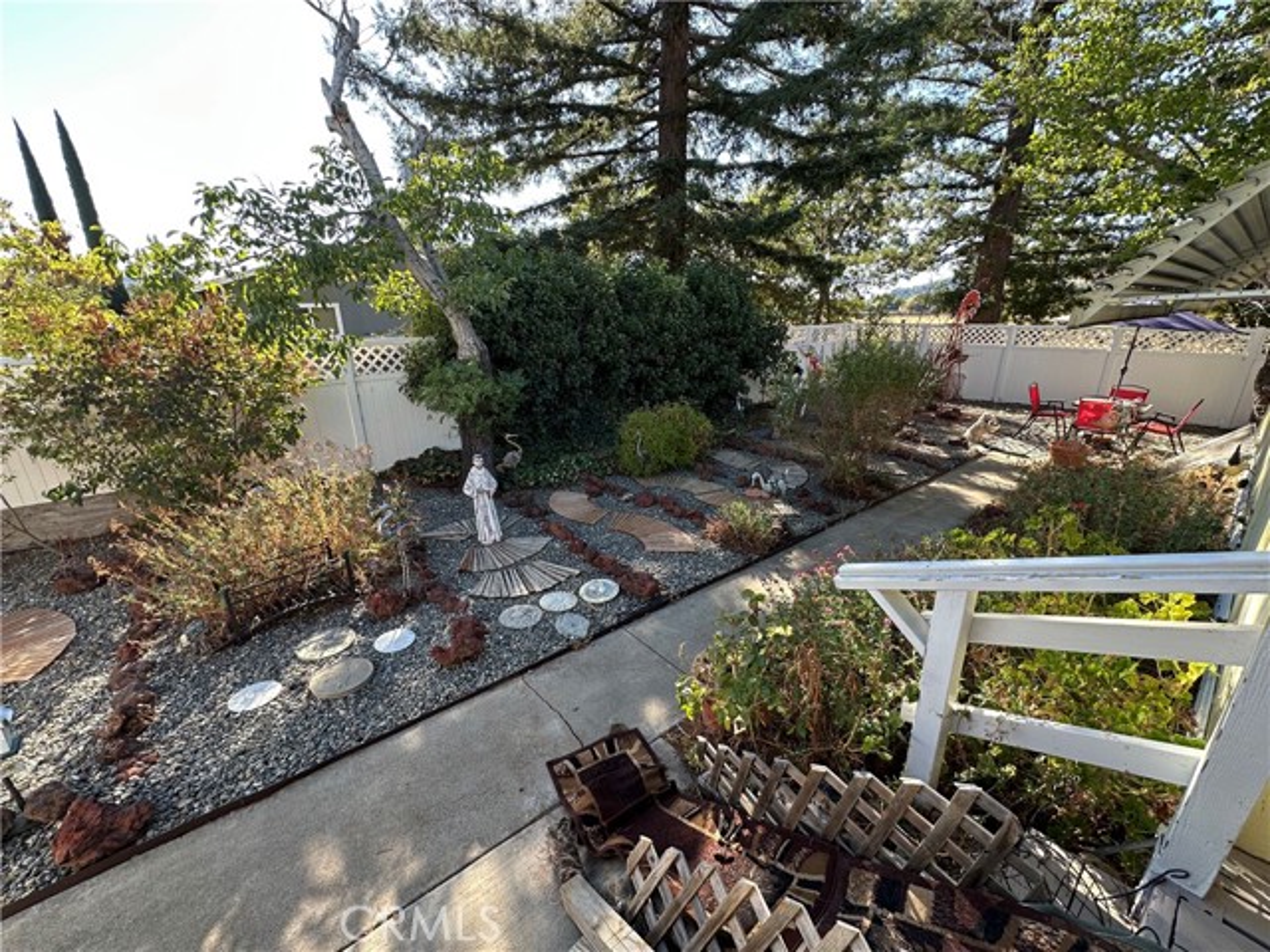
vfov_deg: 85.7
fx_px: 514
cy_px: 476
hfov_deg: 102.1
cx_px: 635
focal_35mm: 14
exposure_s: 1/167
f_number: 2.2
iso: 40
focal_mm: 2.22
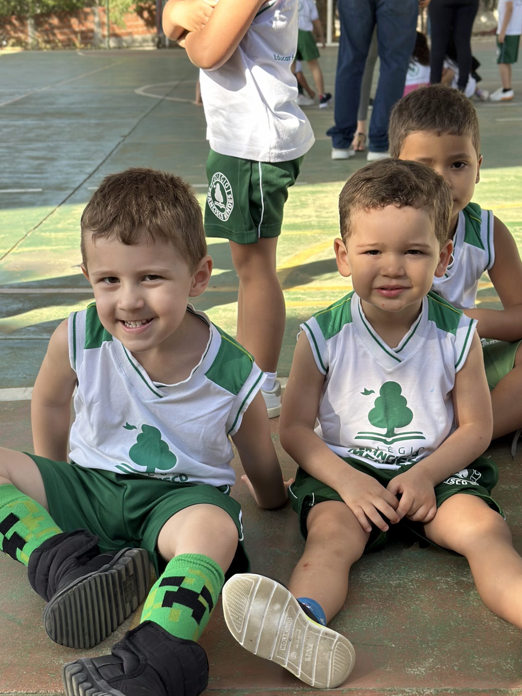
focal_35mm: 57
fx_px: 1146
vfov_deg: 33.8
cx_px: 244
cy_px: 380
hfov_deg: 25.7
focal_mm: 6.86
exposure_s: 1/729
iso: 80
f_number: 1.78
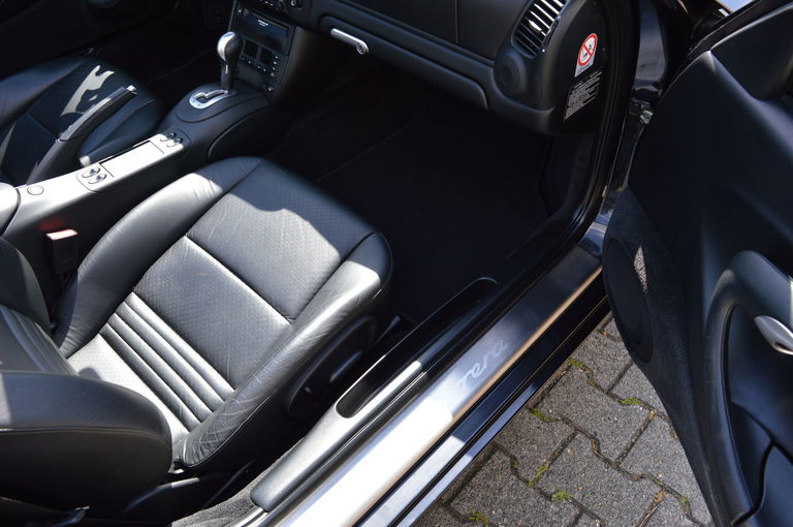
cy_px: 264
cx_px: 396
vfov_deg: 43.5
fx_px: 660
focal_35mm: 30
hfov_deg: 62.0
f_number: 5.6
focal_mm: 20
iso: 180
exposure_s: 1/125
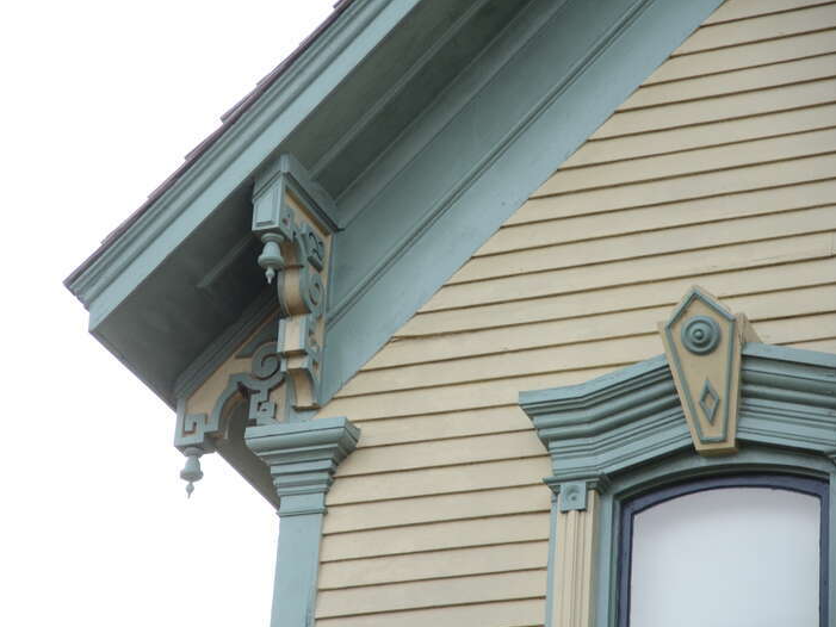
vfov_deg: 8.6
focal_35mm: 173
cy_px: 315
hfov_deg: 11.5
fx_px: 4168
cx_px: 395
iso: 250
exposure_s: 1/200
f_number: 5.6
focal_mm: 105
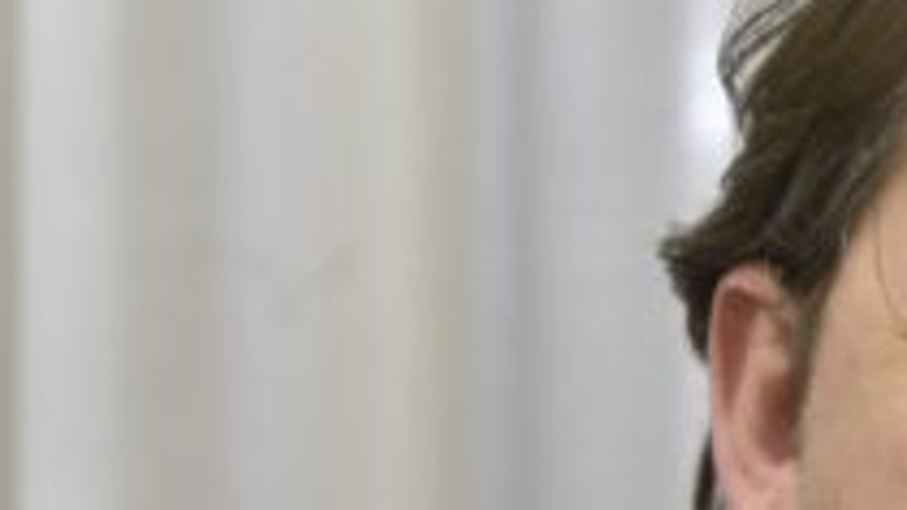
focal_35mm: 191
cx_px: 972
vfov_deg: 6.3
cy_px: 625
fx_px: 4592
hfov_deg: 11.1
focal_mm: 55
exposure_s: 1/200
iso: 5000
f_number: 5.6
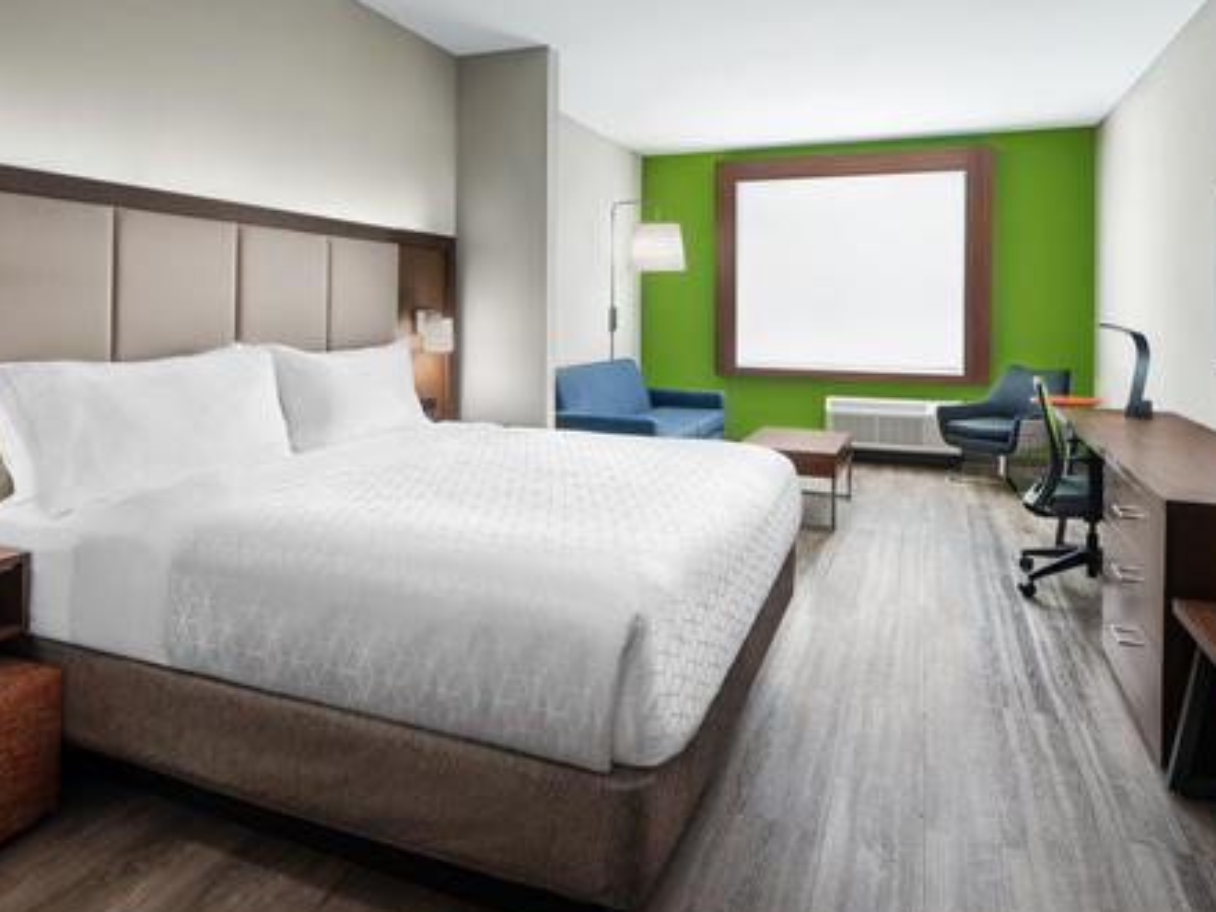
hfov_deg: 73.9
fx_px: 808
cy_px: 504
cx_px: 607
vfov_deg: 58.7
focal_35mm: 23
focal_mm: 17
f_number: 11
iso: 320
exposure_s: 1/5
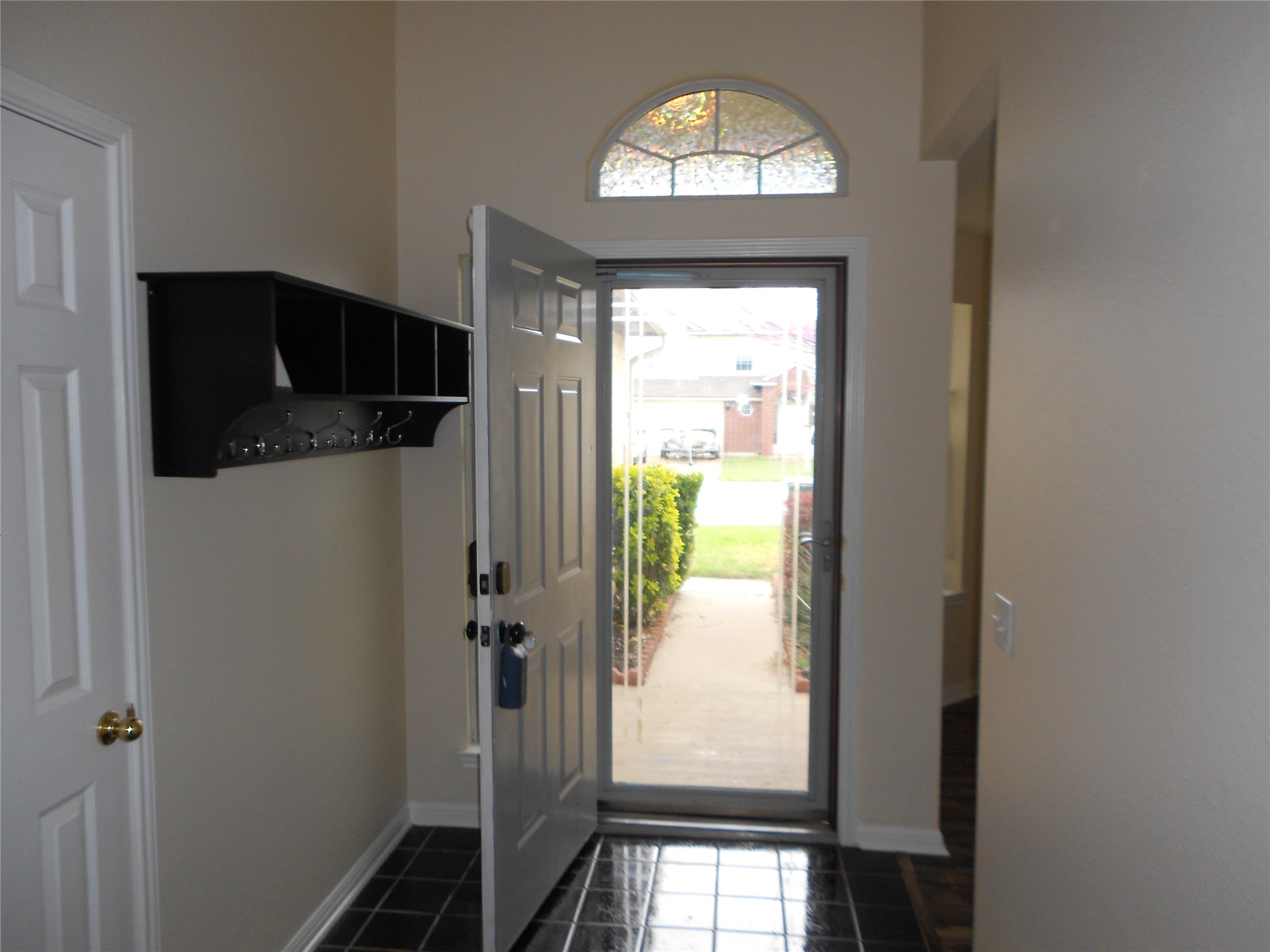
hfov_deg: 67.3
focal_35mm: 26
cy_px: 476
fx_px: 954
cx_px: 635
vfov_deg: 53.1
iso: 80
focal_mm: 4.6
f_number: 3.2
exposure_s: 1/50
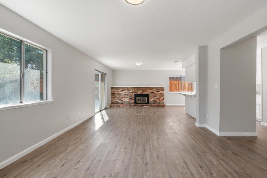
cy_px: 92
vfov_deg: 73.7
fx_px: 119
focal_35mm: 16
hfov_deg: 96.6
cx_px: 141
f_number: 10
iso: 100
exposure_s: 1/2.5
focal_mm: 15
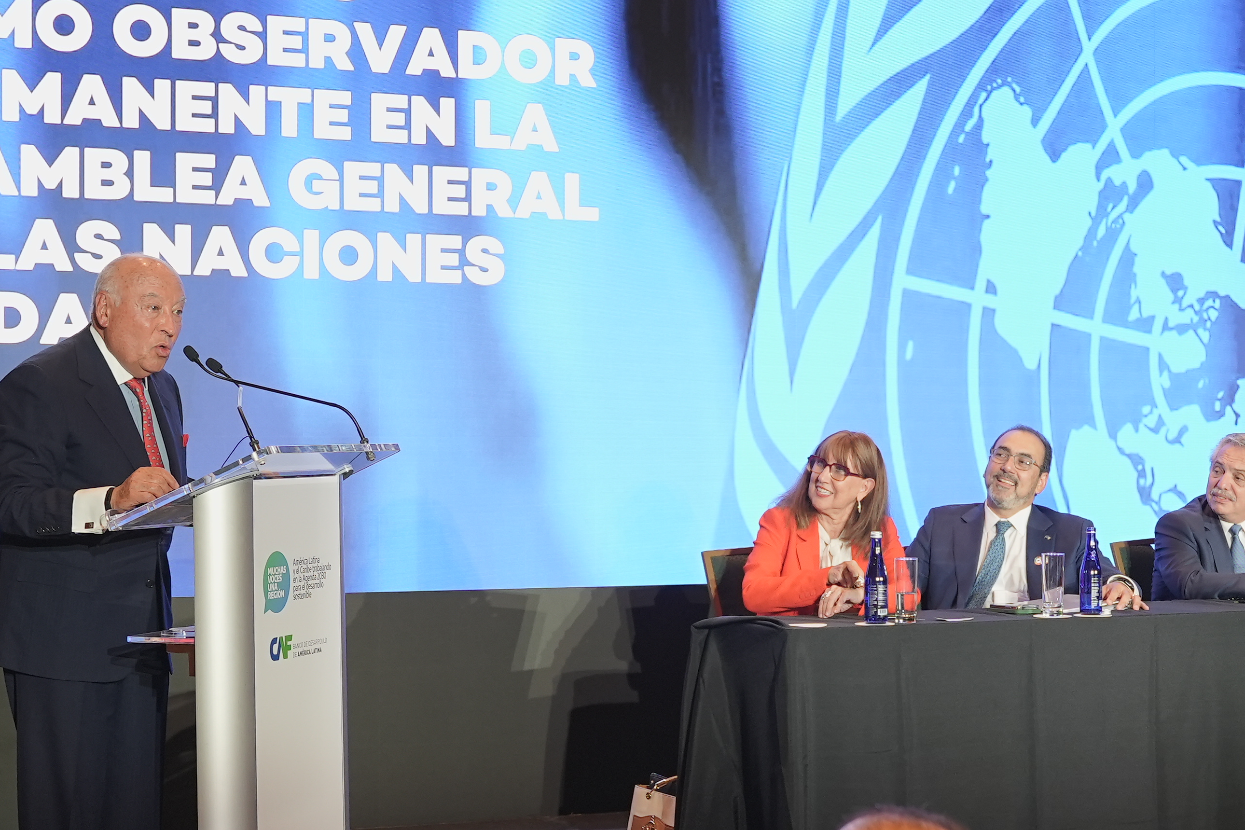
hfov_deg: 26.8
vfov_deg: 18.2
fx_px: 2594
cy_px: 456
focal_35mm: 75
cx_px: 843
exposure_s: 1/100
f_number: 2.8
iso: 800
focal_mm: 28
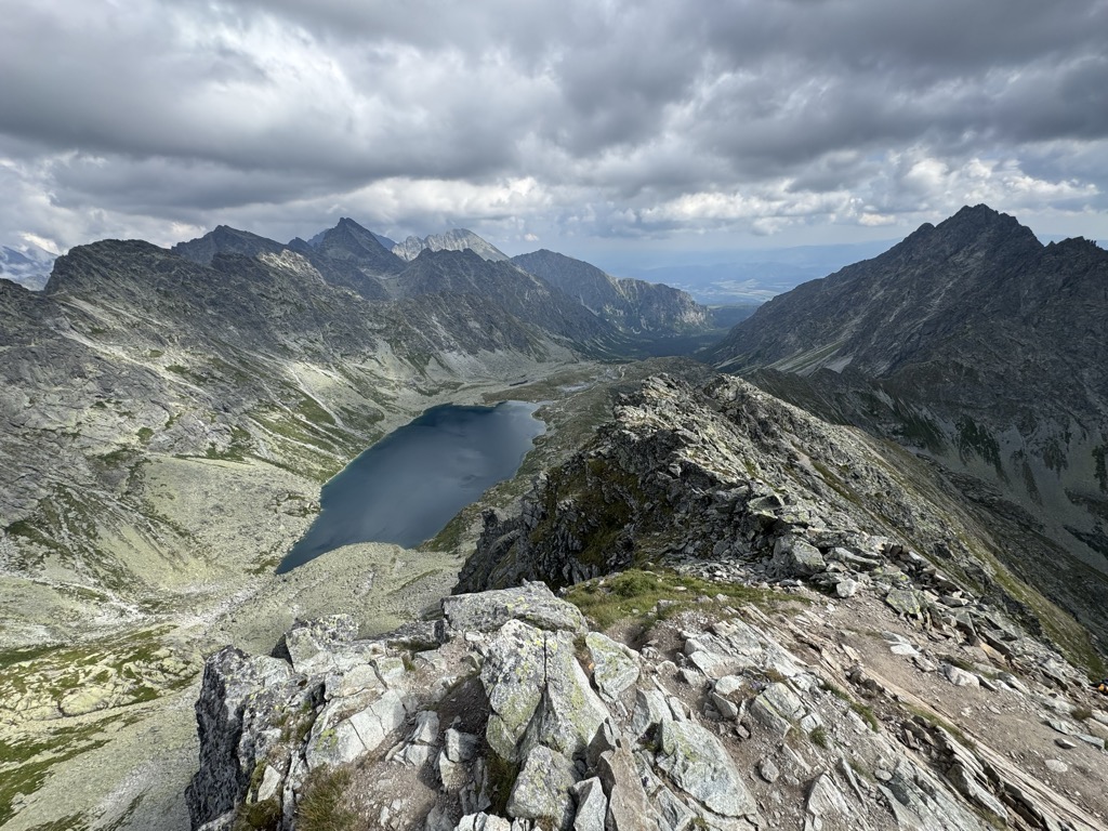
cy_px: 416
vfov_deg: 85.7
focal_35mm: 14
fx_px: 448
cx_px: 554
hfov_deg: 102.1
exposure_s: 1/968
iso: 40
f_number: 2.2
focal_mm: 2.22
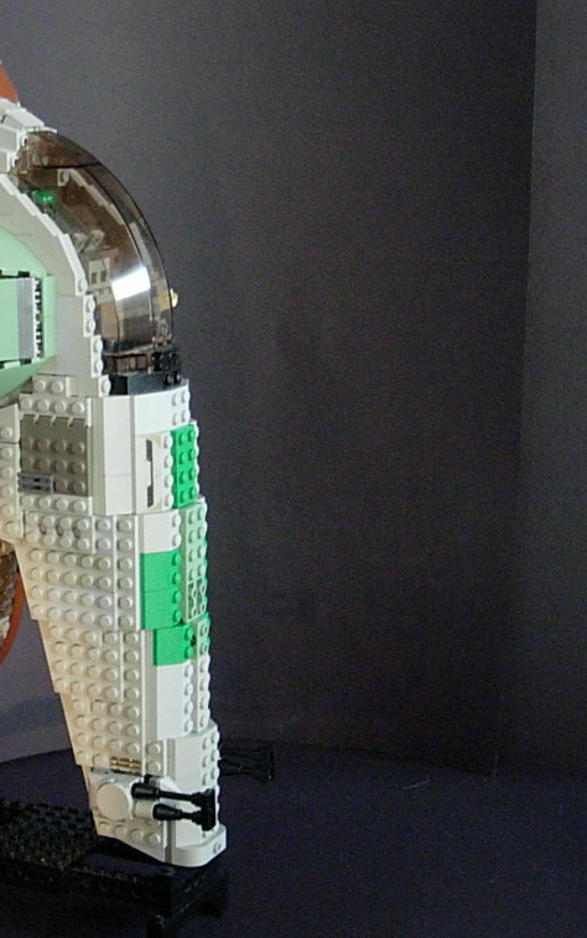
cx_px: 7
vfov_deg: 28.2
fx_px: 1868
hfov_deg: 17.5
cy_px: 468
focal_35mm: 73
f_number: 3.2
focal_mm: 10.6
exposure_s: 1/20.7
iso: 400
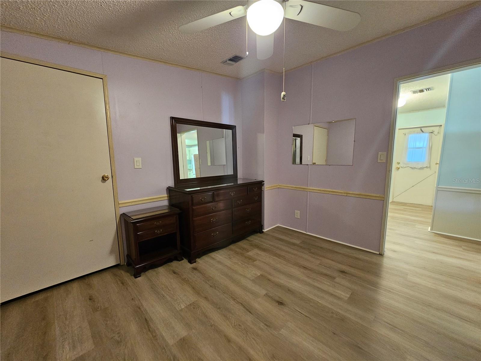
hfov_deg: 106.2
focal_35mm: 13
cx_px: 240
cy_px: 180
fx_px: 181
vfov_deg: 89.9
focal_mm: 2.2
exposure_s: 1/30
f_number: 2.2
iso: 500
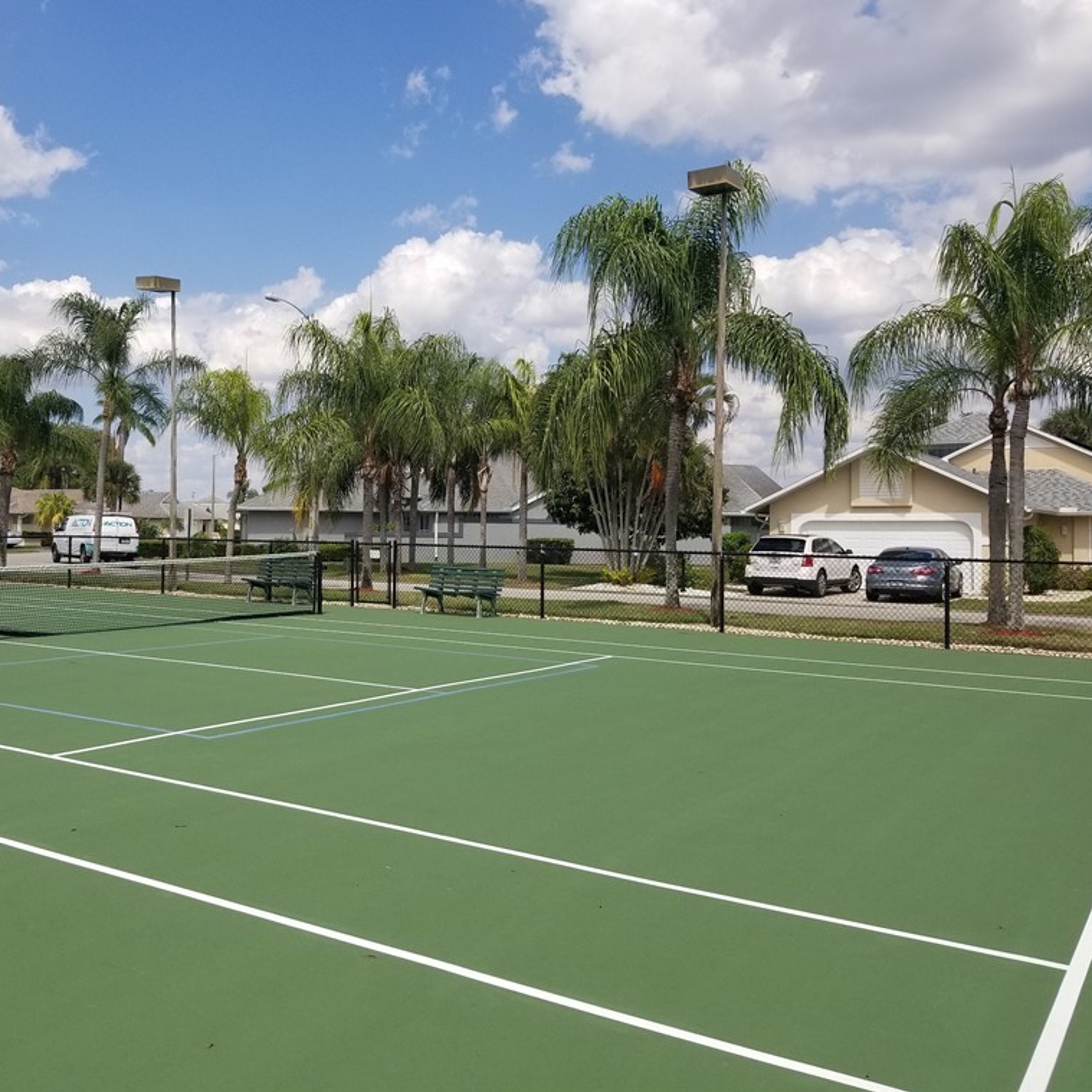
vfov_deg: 52.5
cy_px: 541
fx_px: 1106
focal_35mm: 31
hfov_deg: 51.8
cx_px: 388
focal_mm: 4.25
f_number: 1.7
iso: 50
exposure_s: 1/3616
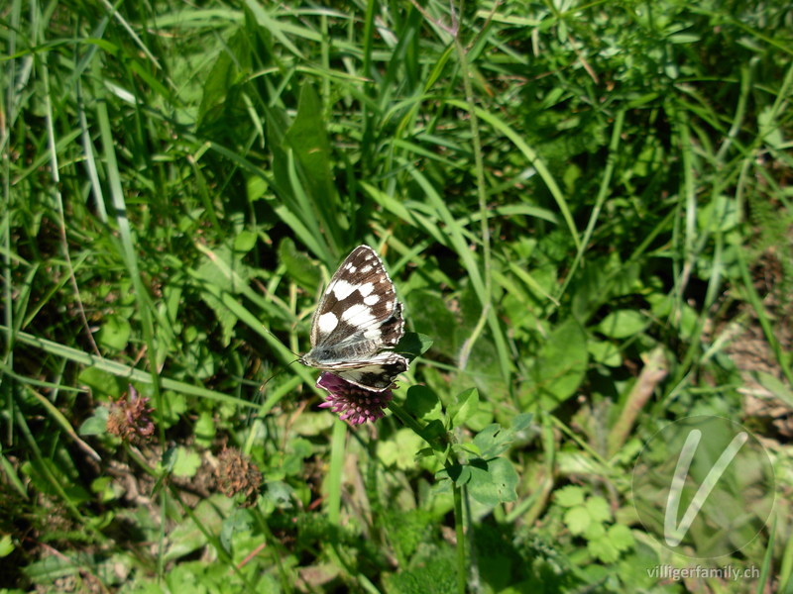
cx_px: 396
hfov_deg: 49.0
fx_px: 871
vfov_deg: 37.7
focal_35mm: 38
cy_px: 297
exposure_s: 1/939
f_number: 2.9
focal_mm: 6.3
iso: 79
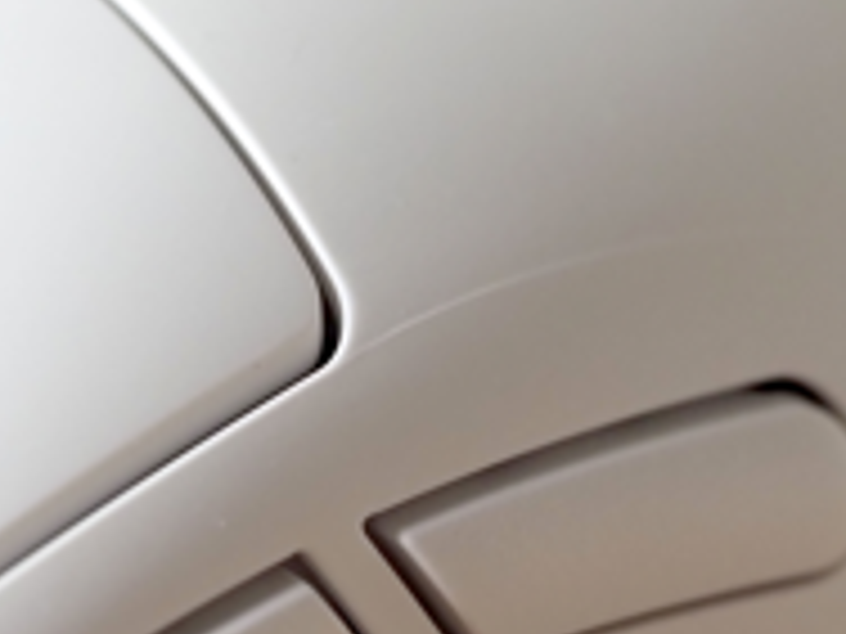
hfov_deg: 7.8
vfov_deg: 5.8
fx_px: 6232
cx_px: 382
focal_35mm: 255
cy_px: 562
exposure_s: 1/125
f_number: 4.5
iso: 2000
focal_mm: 60
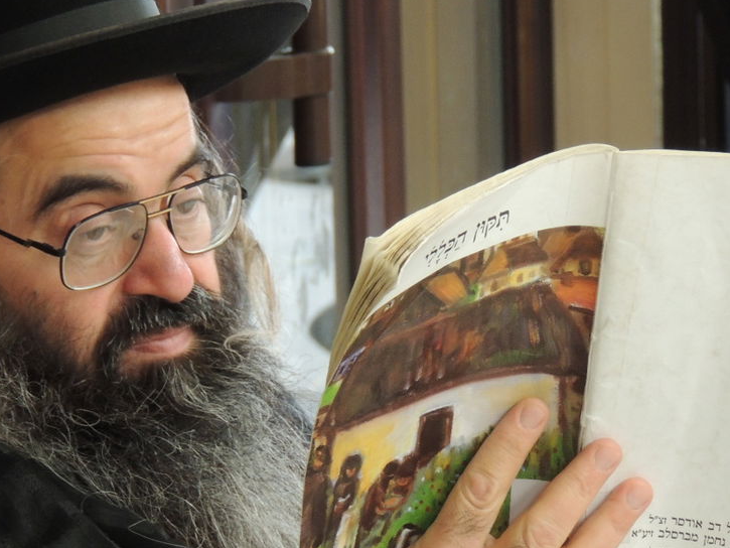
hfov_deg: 5.6
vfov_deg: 4.2
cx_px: 341
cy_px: 313
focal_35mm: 357
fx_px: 7530
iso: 400
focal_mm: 33
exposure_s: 1/100
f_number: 4.6
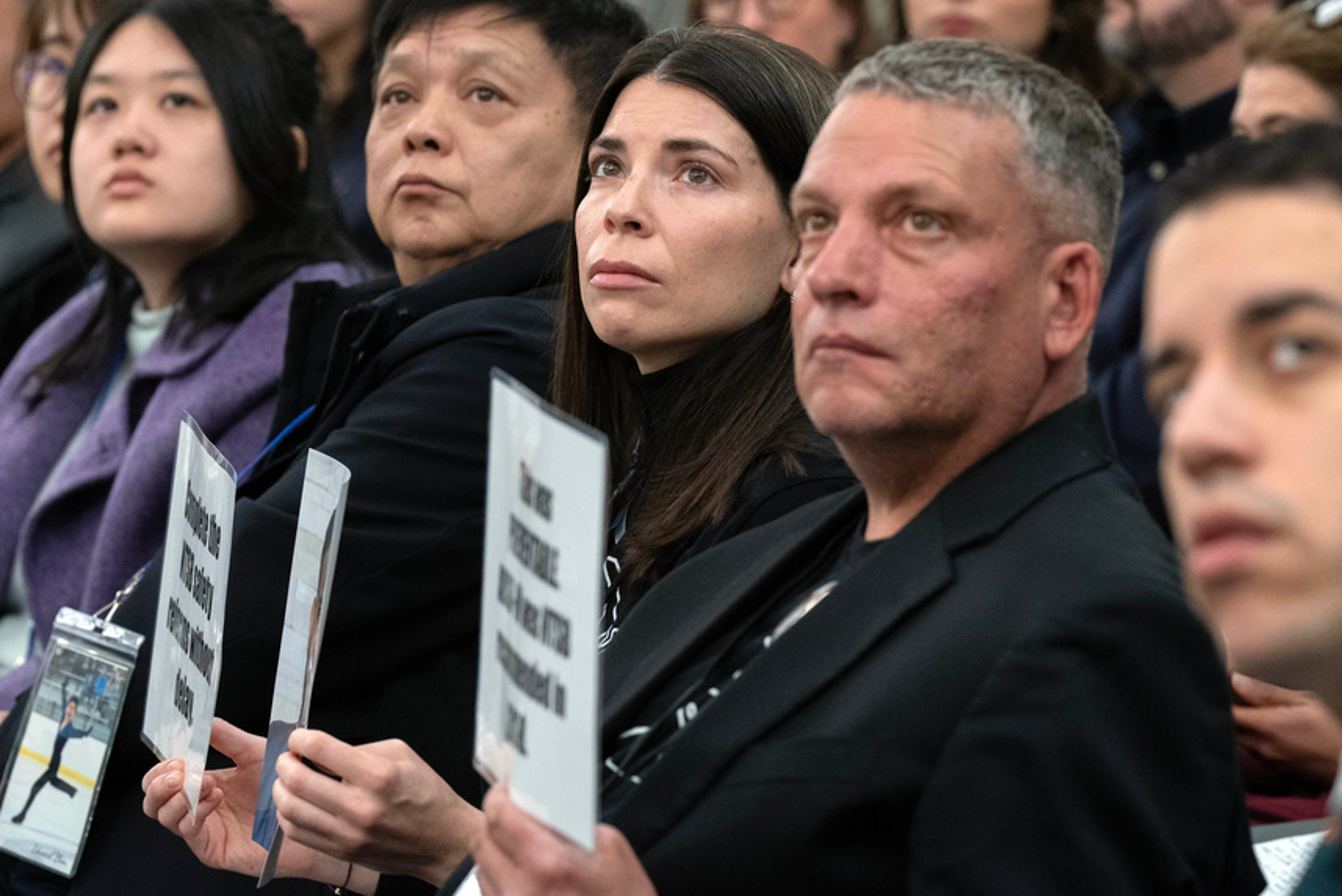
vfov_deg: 8.0
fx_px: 6414
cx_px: 592
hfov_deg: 11.9
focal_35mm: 172
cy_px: 427
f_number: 5
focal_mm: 144
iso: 4000
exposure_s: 1/160
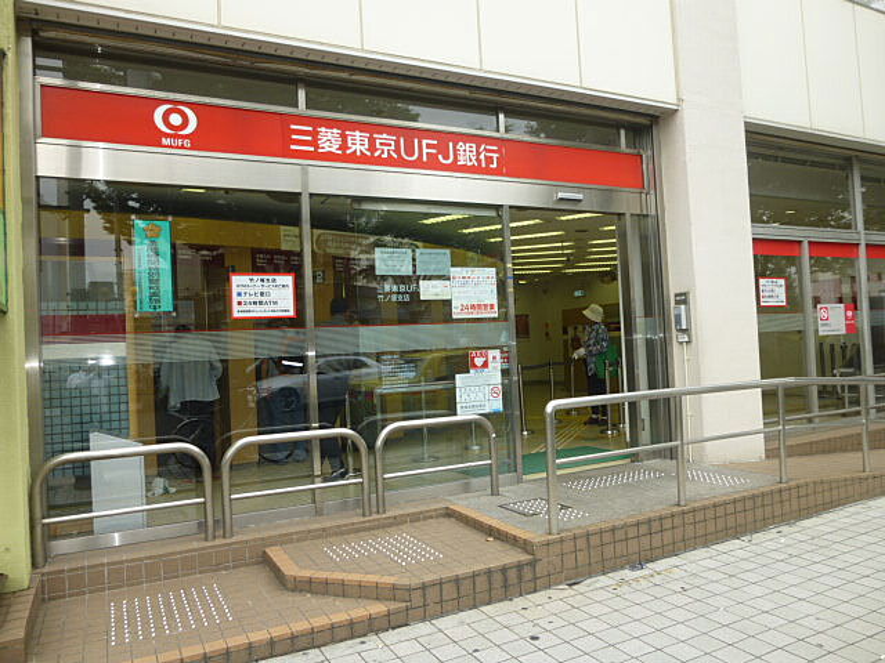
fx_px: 639
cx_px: 442
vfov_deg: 54.9
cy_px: 332
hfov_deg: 69.4
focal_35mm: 25
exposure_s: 1/200
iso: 100
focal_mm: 4.5
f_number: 3.1
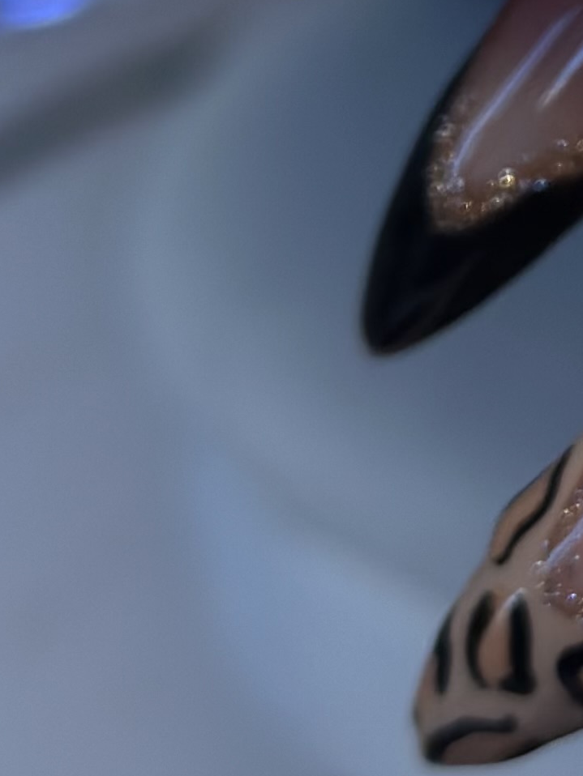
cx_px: 1037
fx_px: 4534
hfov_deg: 7.2
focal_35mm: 202
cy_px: -164
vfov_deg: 9.7
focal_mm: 6.86
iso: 80
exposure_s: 1/690
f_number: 1.78
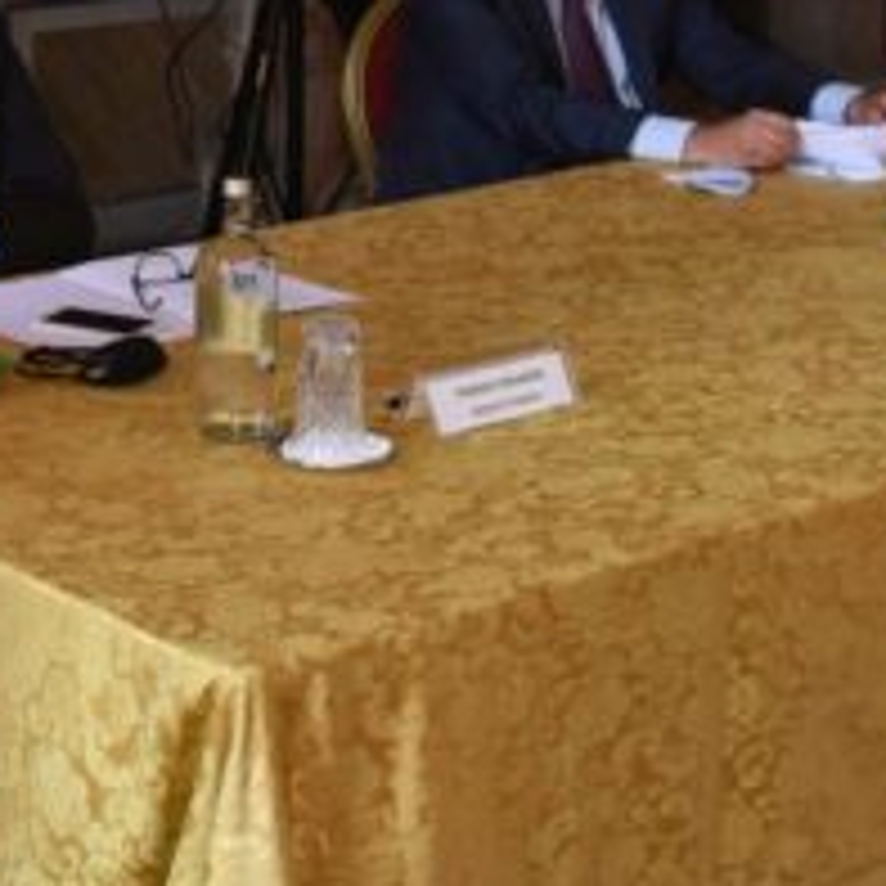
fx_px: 2983
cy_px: -146
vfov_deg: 16.3
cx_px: 13
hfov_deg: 16.6
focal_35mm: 103
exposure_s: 1/160
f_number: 4.5
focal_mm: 31
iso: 1600
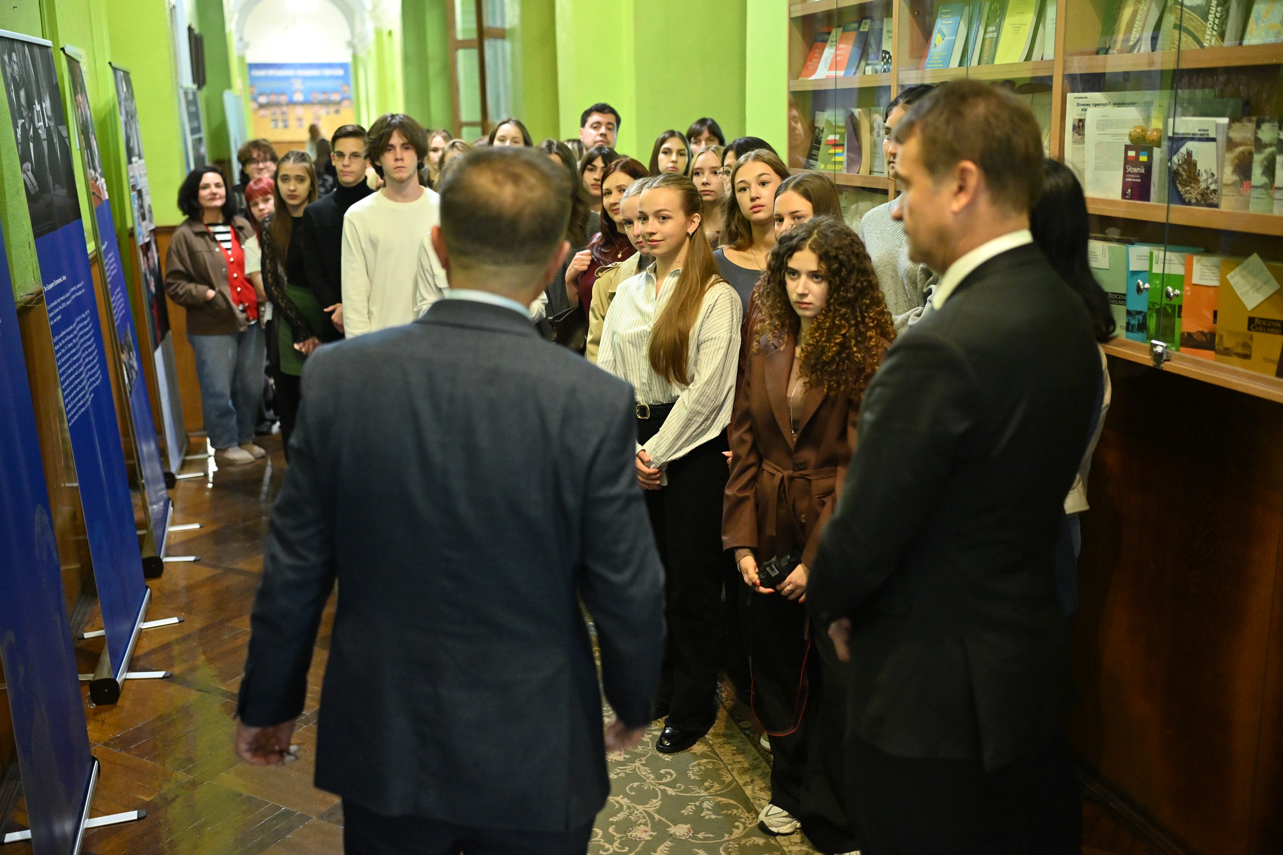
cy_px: 428
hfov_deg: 54.4
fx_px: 1247
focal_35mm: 35
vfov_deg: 37.9
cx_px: 642
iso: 6400
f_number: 2.2
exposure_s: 1/100
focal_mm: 35
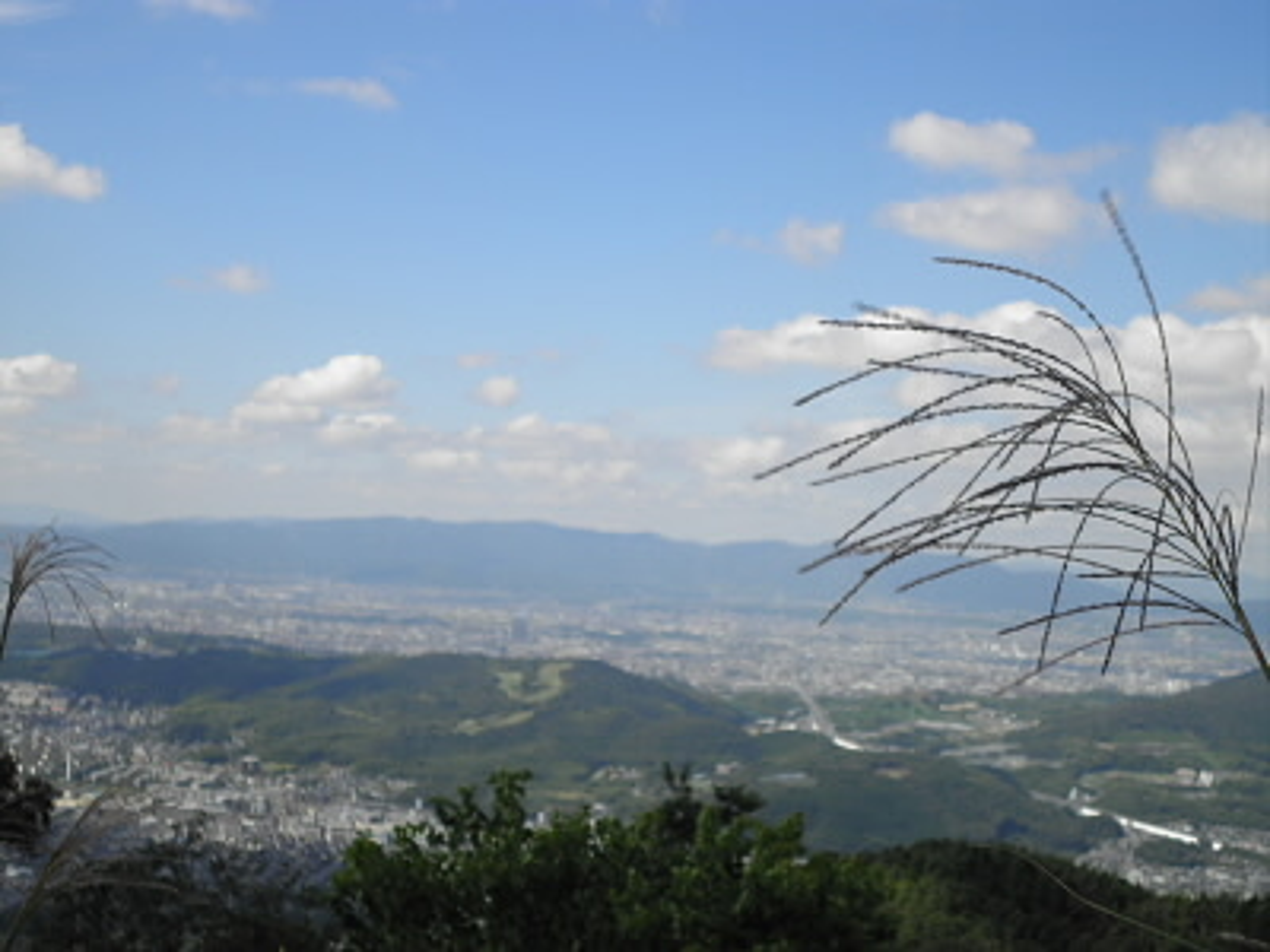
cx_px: 635
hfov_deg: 35.5
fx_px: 1981
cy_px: 476
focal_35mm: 54
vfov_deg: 27.0
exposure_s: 1/100
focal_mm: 9.8
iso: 64
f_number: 12
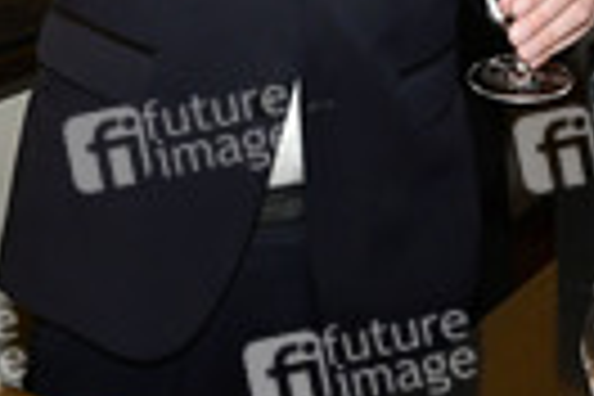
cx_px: 241
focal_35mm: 82
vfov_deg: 15.4
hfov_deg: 24.7
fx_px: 1353
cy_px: -198
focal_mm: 24
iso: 2500
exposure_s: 1/200
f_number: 5.6
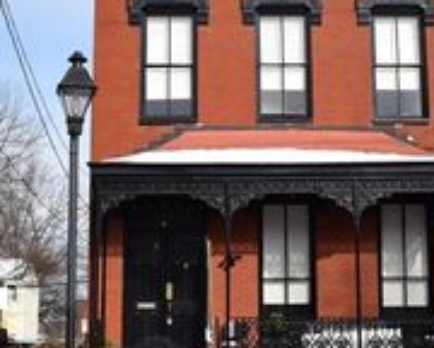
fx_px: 1057
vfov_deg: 18.6
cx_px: 256
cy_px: 114
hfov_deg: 23.2
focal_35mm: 82
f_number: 10
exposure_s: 1/200
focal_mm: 21
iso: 100
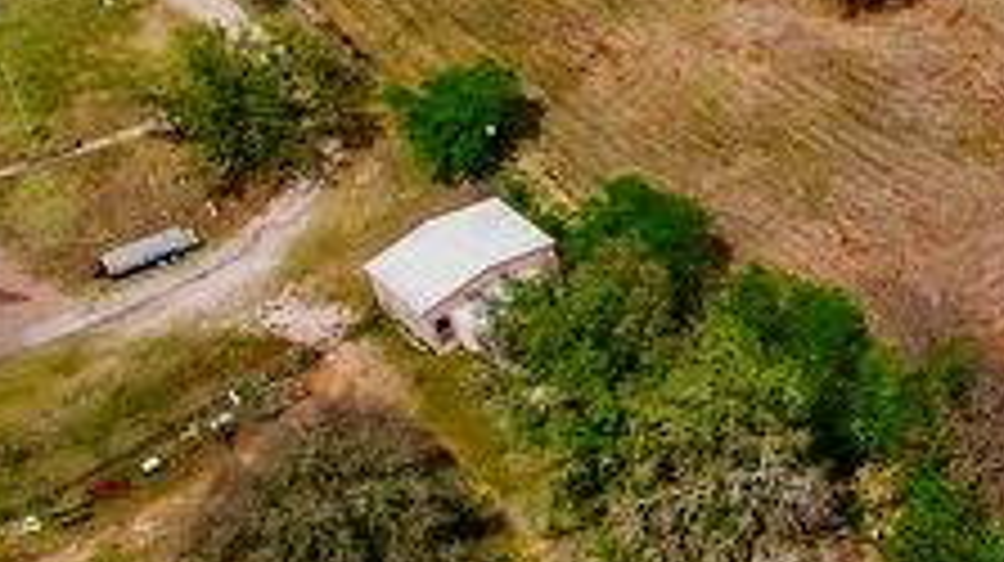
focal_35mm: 106
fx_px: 2820
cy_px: 216
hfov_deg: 17.0
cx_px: 1751
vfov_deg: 11.4
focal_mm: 8.38
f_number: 2.8
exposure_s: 1/2000
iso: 110
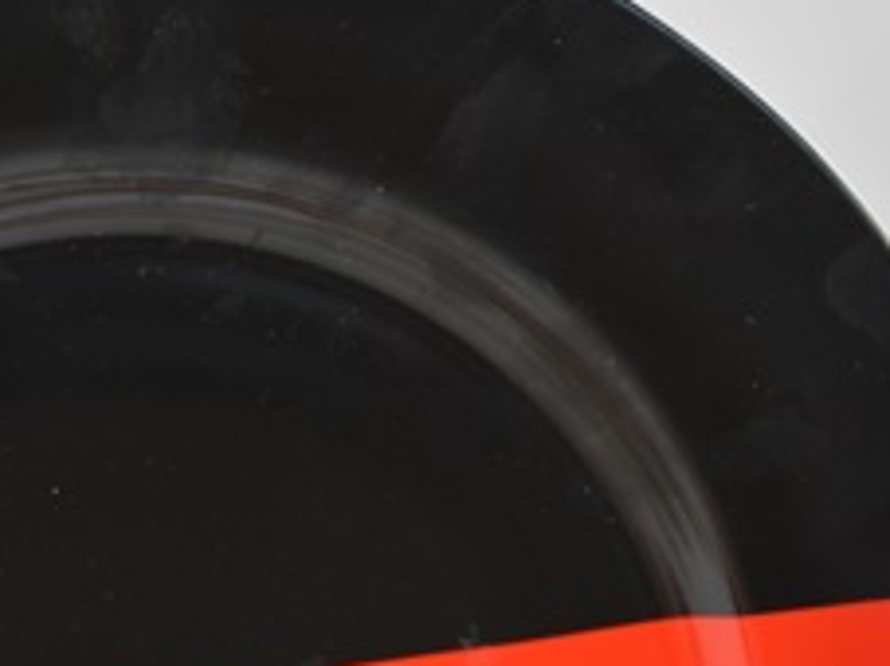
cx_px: 161
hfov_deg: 13.5
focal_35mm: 145
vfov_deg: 10.2
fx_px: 3726
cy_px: 482
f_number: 5.6
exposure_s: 1/125
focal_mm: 38
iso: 360
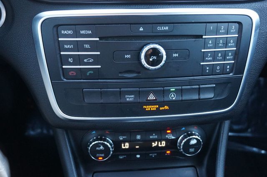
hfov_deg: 49.6
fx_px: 289
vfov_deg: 34.2
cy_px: 88
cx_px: 134
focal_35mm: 39
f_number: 4.5
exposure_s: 1/60
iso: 2000
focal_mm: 26
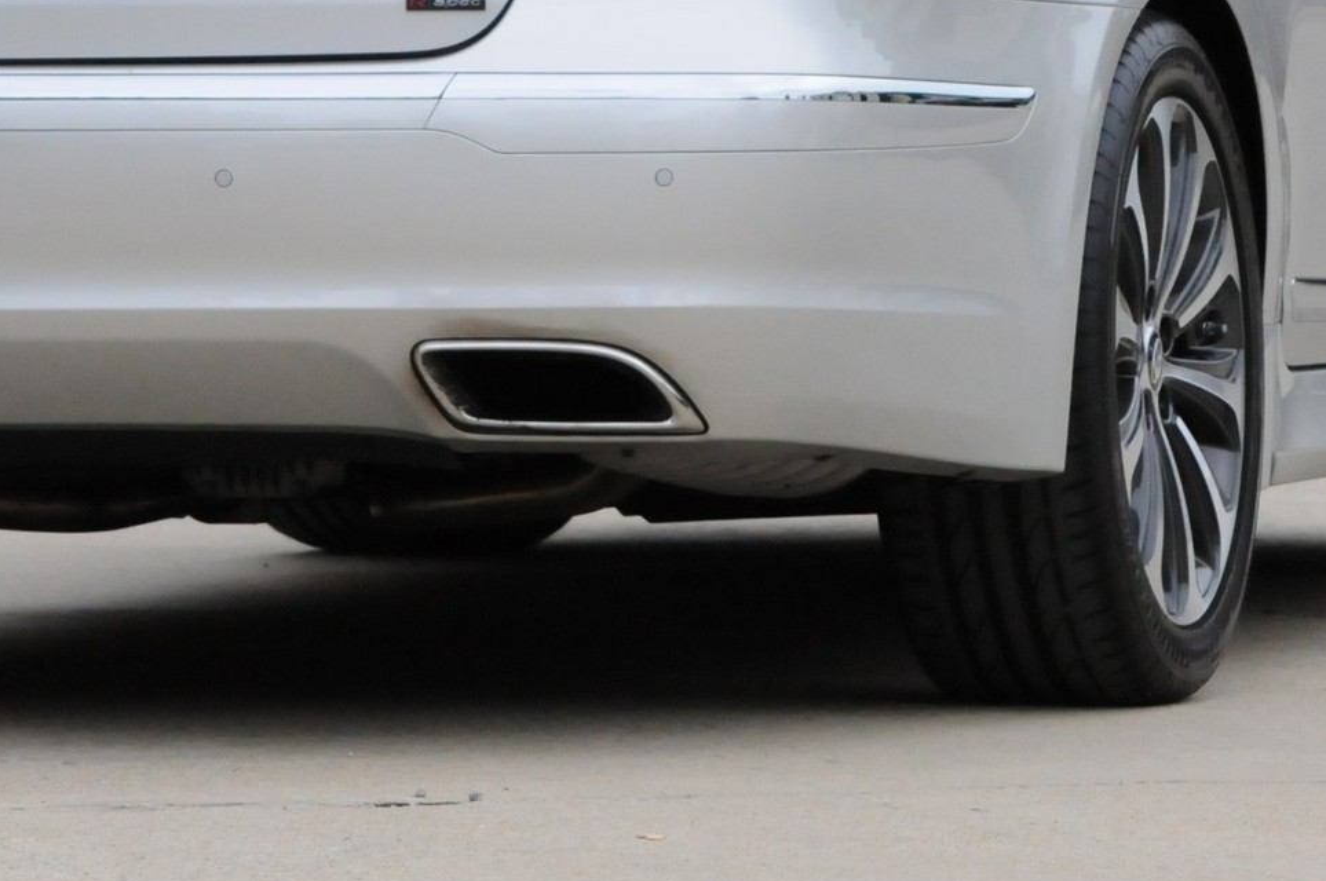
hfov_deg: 5.2
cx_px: 636
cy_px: -115
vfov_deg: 3.5
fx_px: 14608
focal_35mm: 397
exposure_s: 1/1600
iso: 2000
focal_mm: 102
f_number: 8
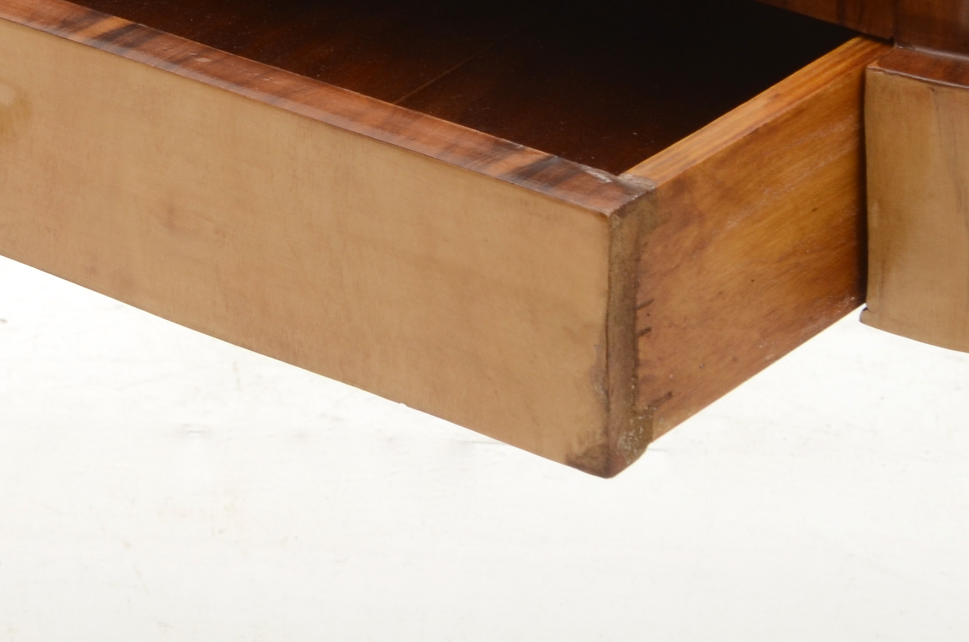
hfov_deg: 11.5
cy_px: -127
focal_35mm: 175
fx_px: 4701
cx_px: -224
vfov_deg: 7.7
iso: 200
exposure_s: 1/125
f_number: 11
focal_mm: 42
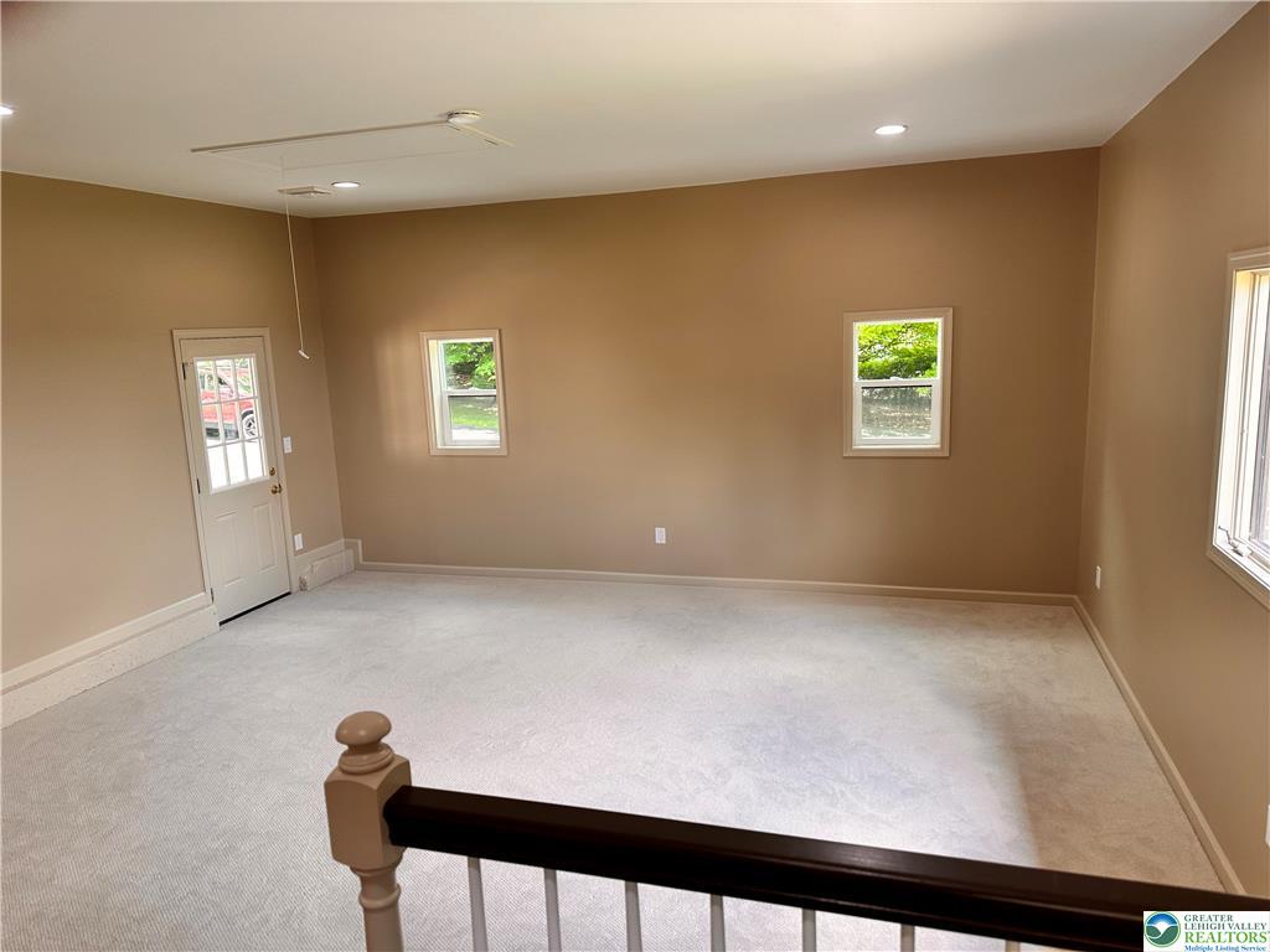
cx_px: 635
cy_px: 476
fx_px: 881
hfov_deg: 71.6
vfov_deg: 56.8
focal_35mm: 24
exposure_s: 1/120
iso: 100
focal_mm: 6.86
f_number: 1.78
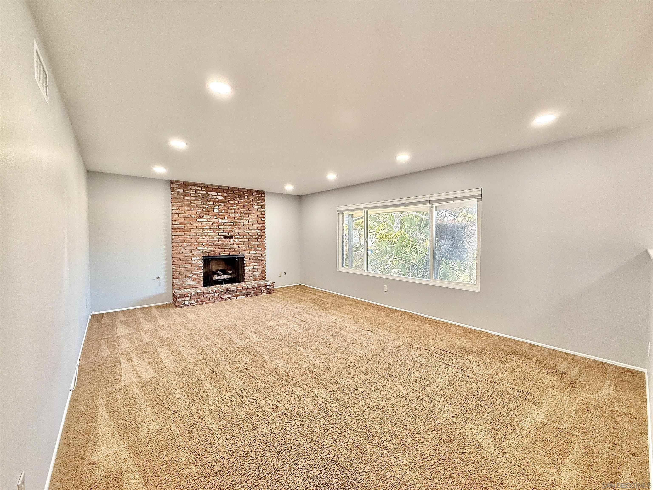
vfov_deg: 85.7
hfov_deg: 102.1
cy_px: 245
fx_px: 264
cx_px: 326
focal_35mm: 14
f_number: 2.2
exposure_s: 1/120
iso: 320
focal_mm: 2.22
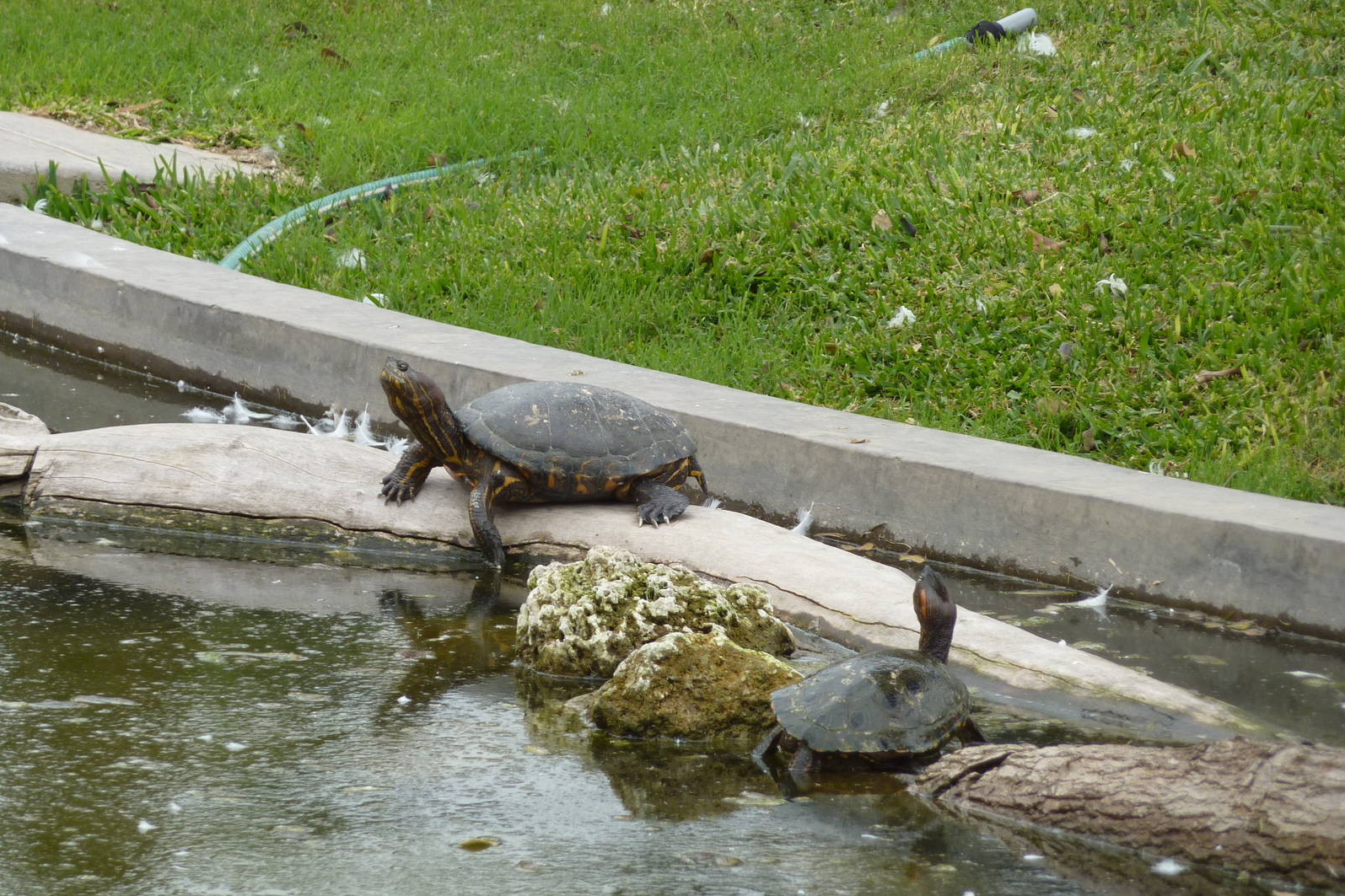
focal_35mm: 313
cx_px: 673
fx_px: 11692
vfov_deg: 4.4
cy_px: 489
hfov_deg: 6.6
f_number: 4.9
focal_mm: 49.2
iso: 80
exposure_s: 1/125
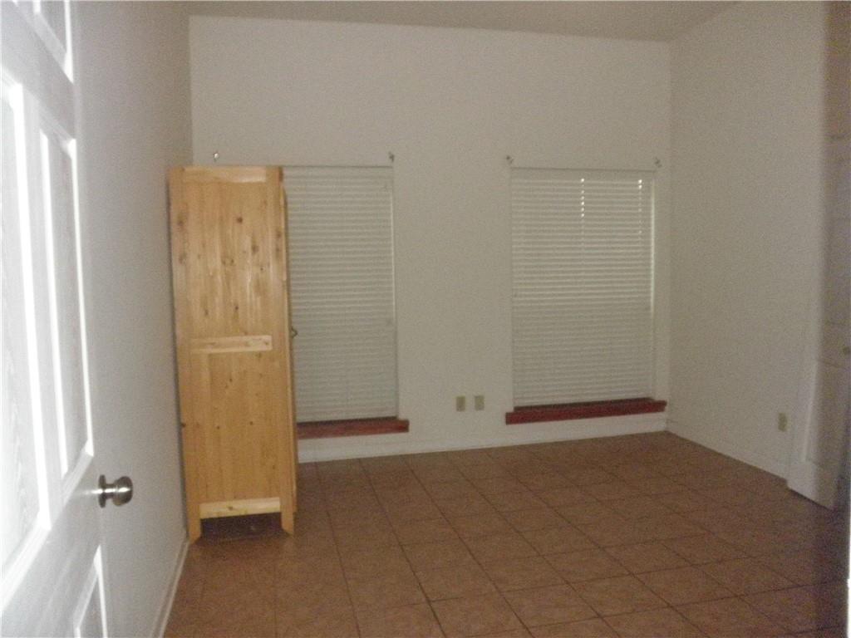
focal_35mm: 28
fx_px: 688
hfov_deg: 63.4
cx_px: 426
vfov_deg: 49.7
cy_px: 319
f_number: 8.5
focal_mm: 5
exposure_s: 1/30
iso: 1000
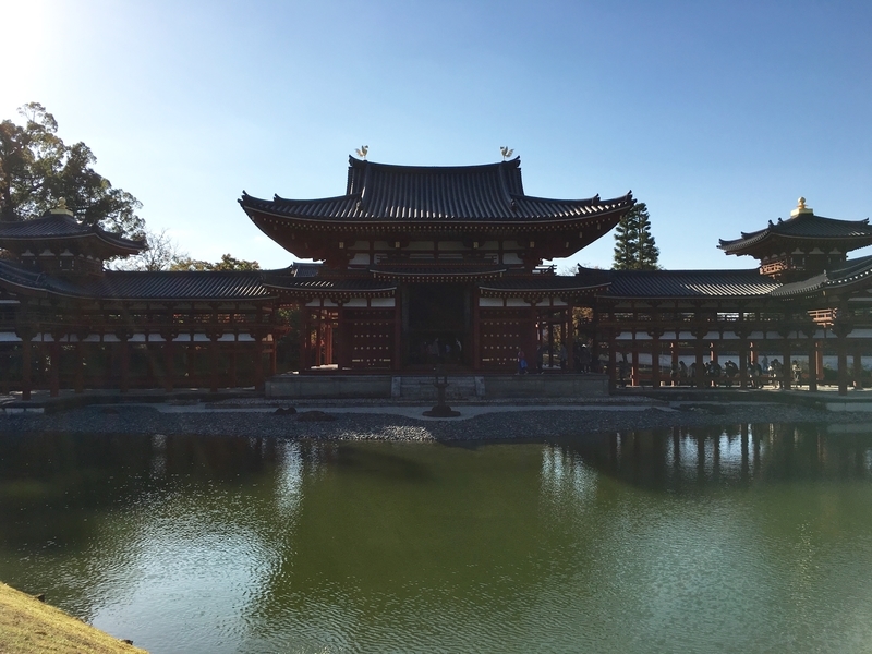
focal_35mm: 29
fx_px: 731
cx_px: 436
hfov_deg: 61.7
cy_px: 327
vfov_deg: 48.2
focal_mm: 4.15
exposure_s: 1/2079
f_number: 2.2
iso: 25
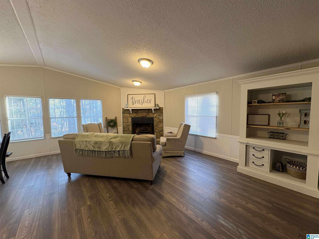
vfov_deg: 85.7
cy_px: 120
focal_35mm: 14
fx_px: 129
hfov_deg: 102.1
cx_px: 160
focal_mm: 2.22
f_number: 2.2
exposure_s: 1/60
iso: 200
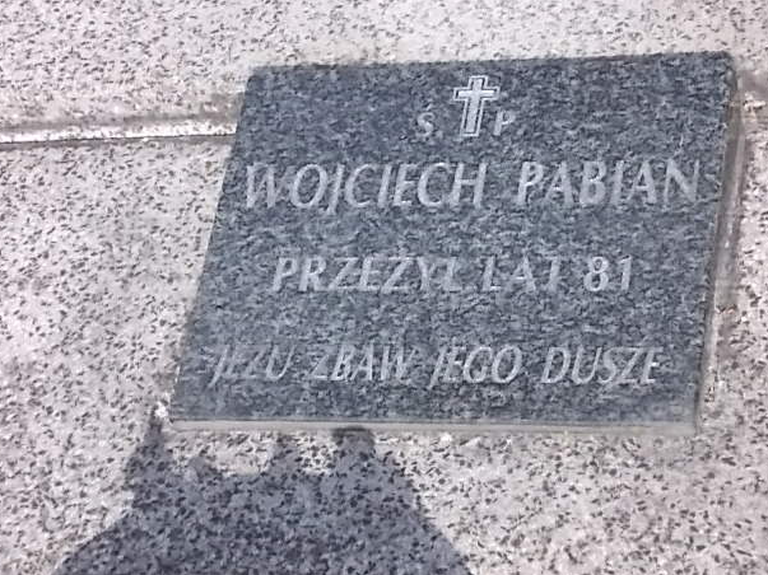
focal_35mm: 120
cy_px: 294
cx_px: 368
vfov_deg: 12.3
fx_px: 2662
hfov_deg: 16.4
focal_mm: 16
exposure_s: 1/500
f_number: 5.8
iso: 200
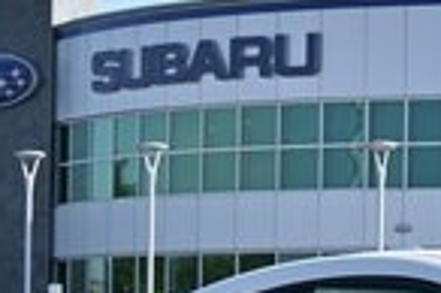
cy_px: 394
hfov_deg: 8.3
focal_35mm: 243
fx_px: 2976
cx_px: 686
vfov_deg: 5.6
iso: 100
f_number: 5
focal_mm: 37
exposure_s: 1/500
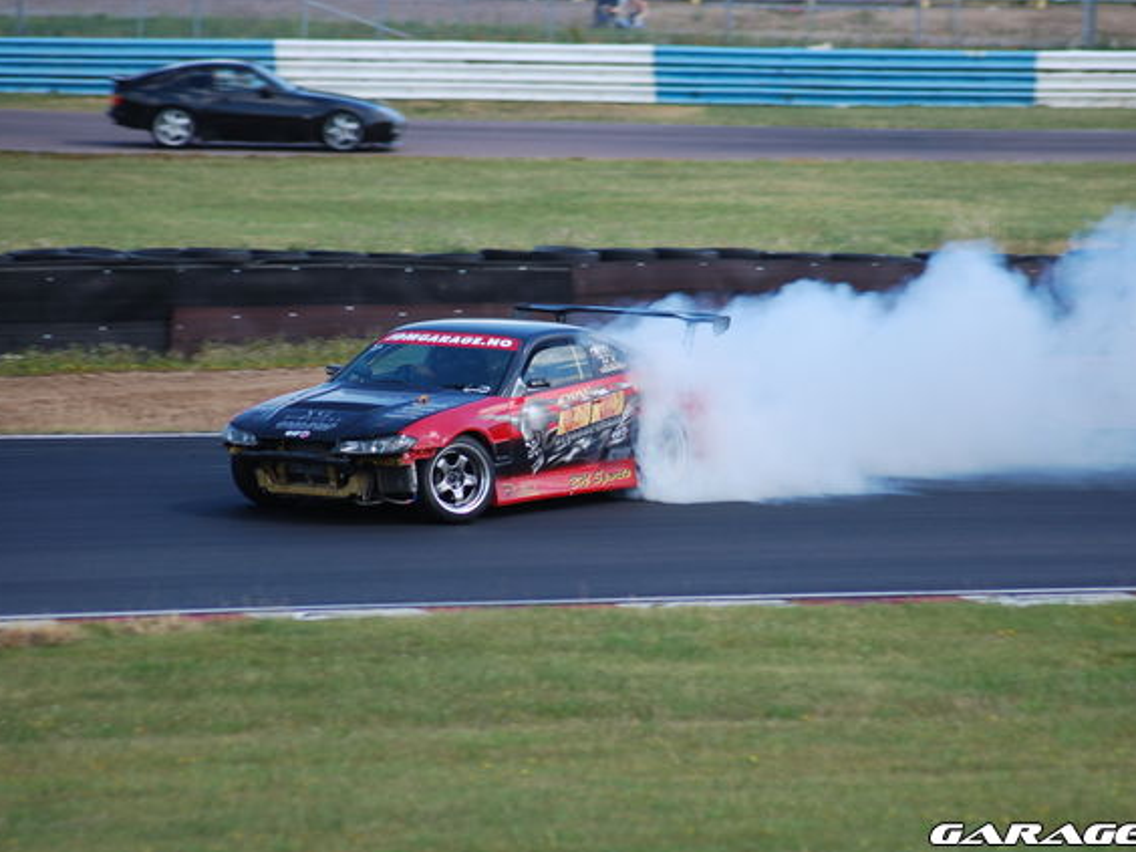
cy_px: 425
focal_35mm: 278
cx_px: 630
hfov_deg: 7.1
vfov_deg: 5.3
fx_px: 9123
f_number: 4.8
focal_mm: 170
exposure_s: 1/500
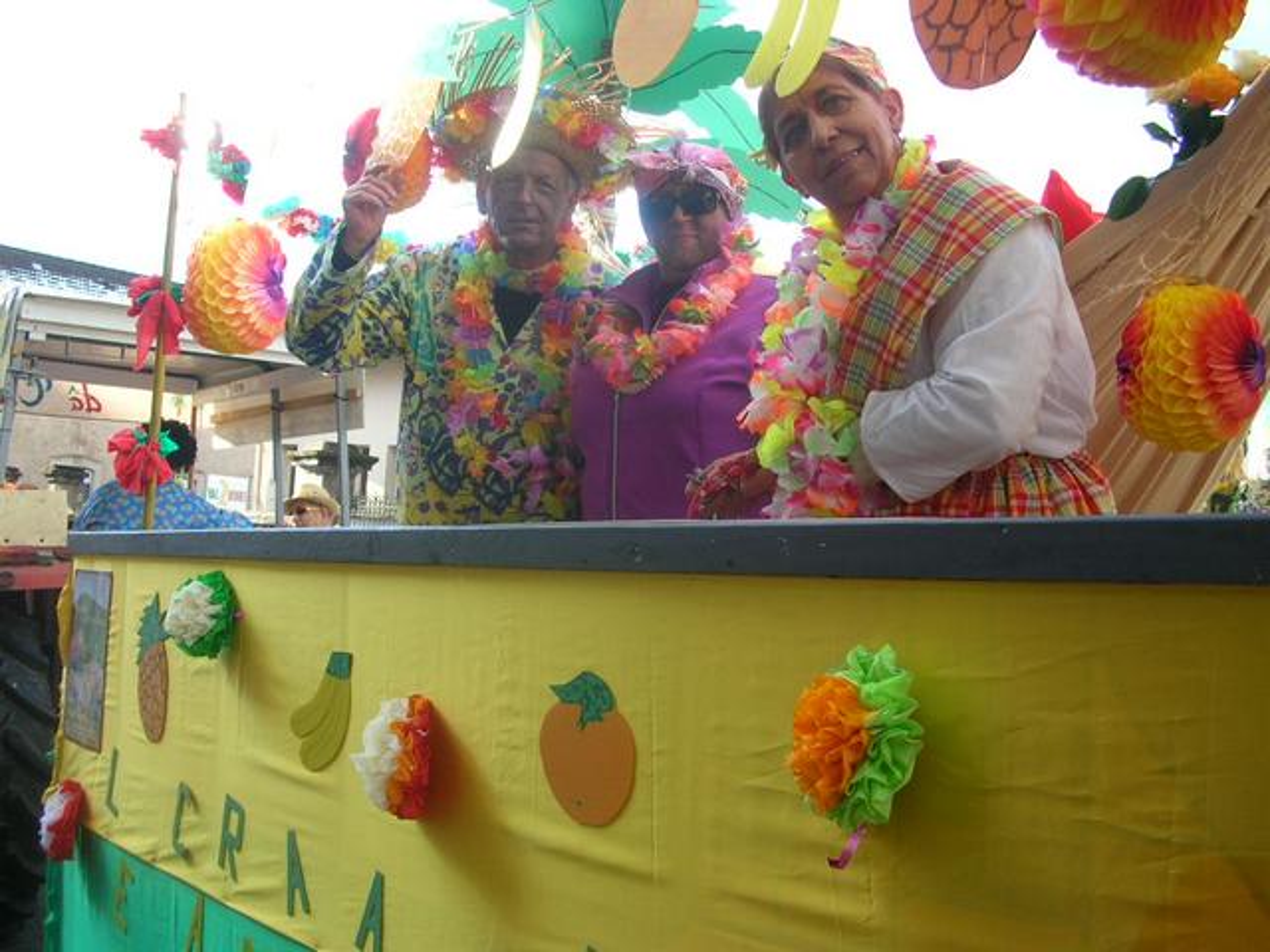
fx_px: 1357
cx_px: 635
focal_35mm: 37
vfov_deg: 38.7
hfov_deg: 50.1
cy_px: 476
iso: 50
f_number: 2.9
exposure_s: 1/185
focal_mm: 6.2
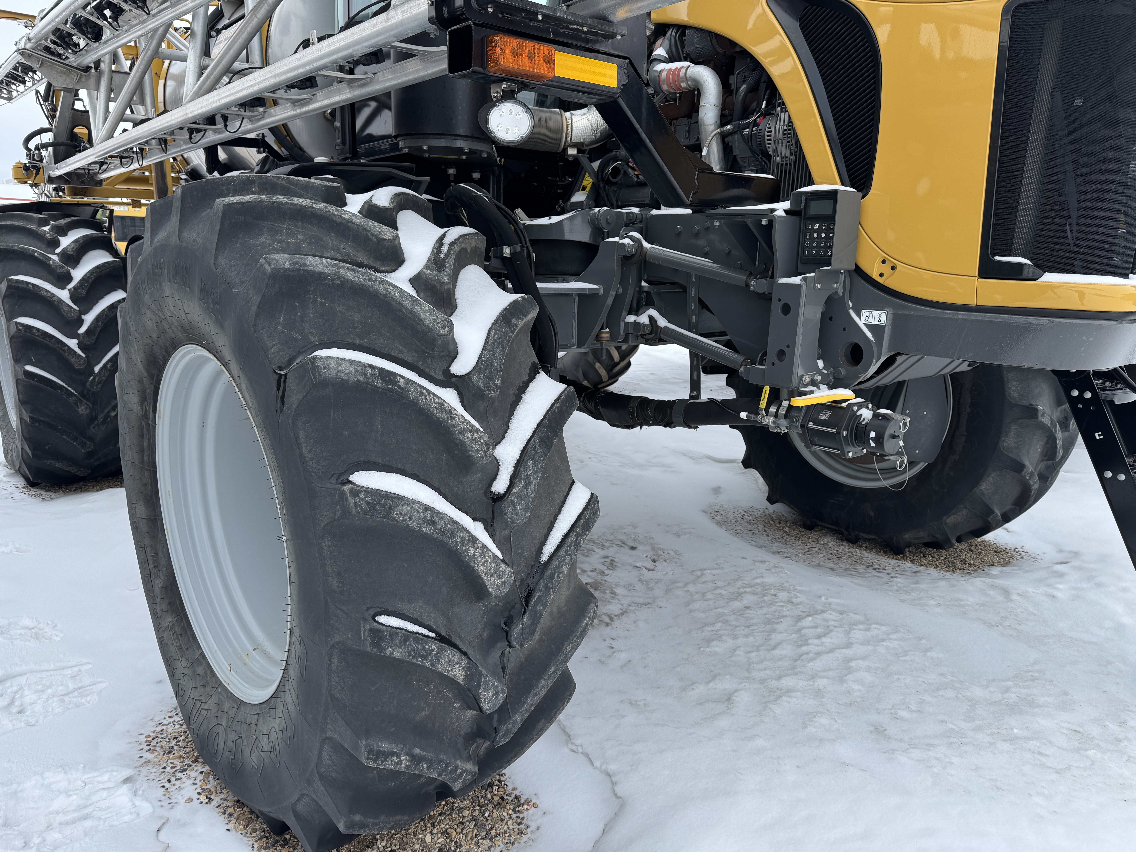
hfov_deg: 71.6
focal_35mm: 24
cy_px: 426
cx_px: 568
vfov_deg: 56.8
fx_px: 788
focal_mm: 6.76
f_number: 1.78
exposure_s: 1/966
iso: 80
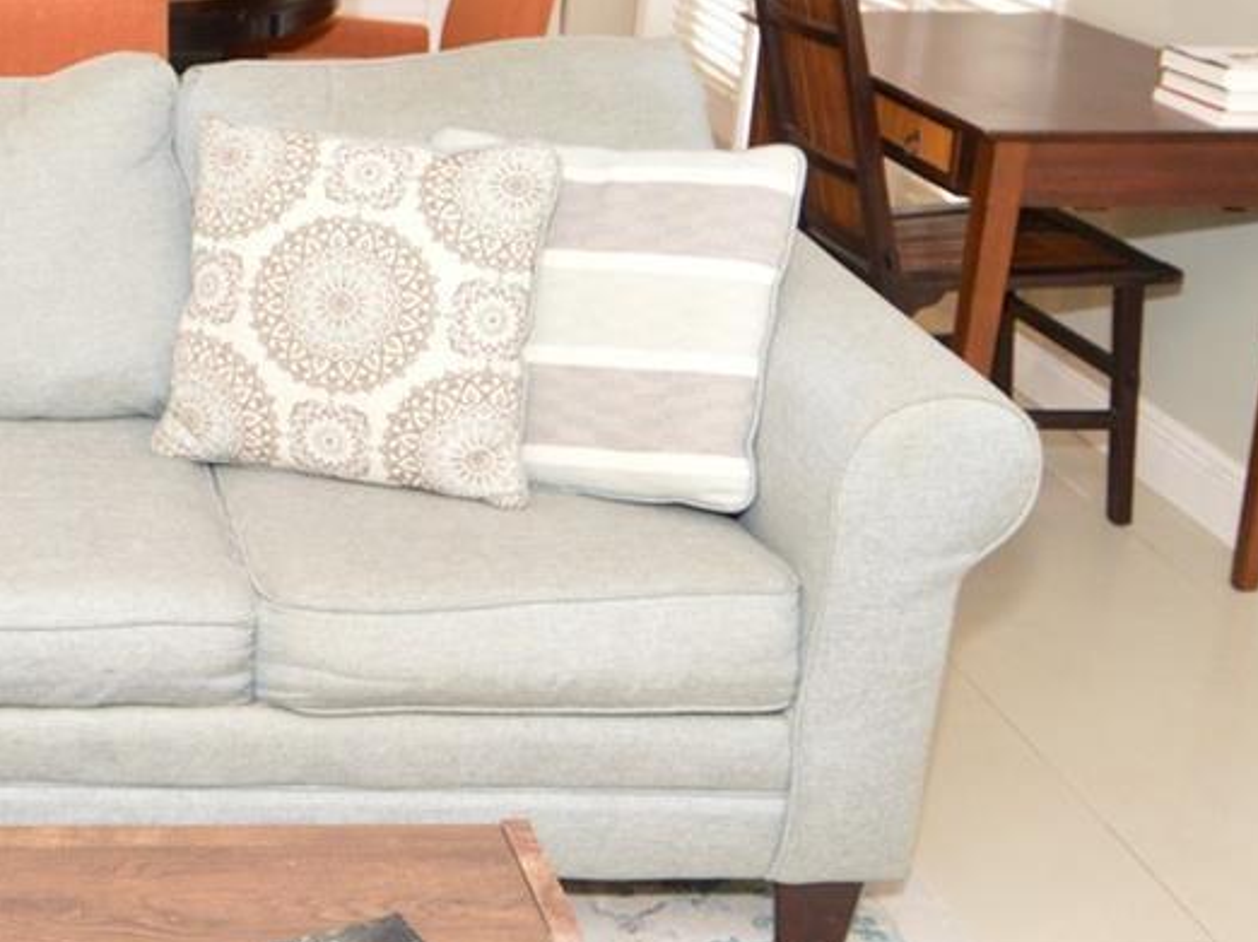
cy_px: 235
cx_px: -2
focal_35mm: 53
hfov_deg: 33.1
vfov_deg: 27.1
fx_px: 1925
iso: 800
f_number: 4
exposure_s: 1/60
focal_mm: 12
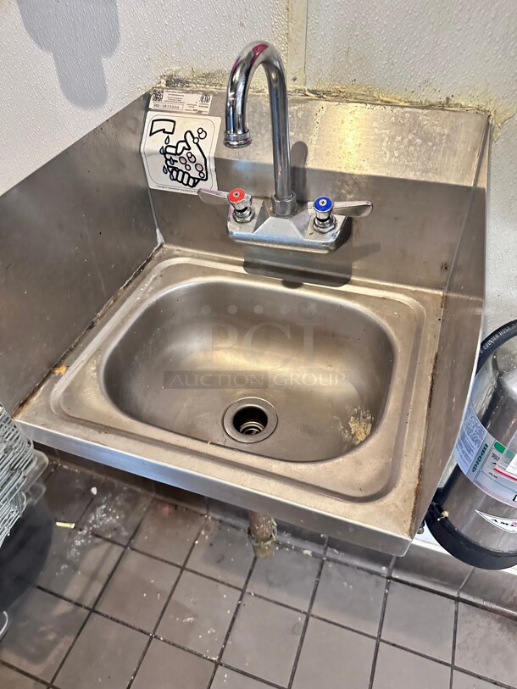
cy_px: 344
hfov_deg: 56.8
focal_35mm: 24
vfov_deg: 71.6
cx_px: 258
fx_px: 478
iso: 640
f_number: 1.78
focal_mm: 6.86
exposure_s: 1/60
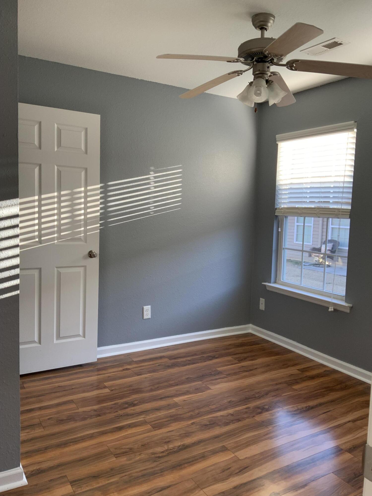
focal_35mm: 29
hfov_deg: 48.2
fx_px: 416
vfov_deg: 61.7
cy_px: 248
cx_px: 186
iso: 40
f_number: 1.8
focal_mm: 3
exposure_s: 1/60
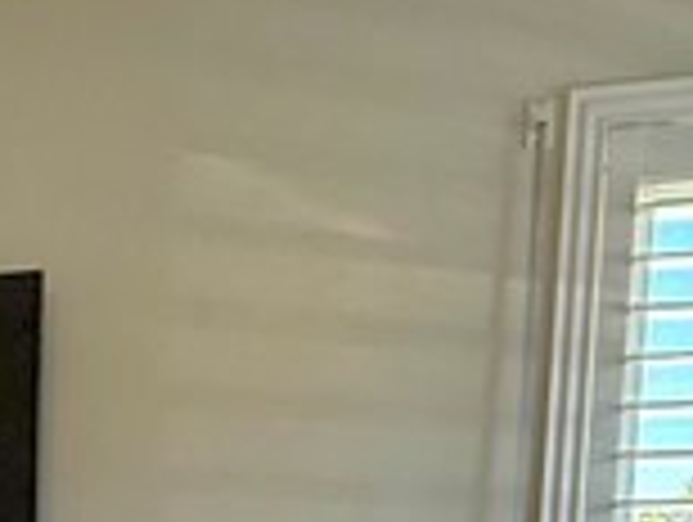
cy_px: 976
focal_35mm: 93
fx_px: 1865
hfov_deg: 19.6
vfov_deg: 13.9
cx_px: -166
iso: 250
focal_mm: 2.22
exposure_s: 1/120
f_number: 2.2
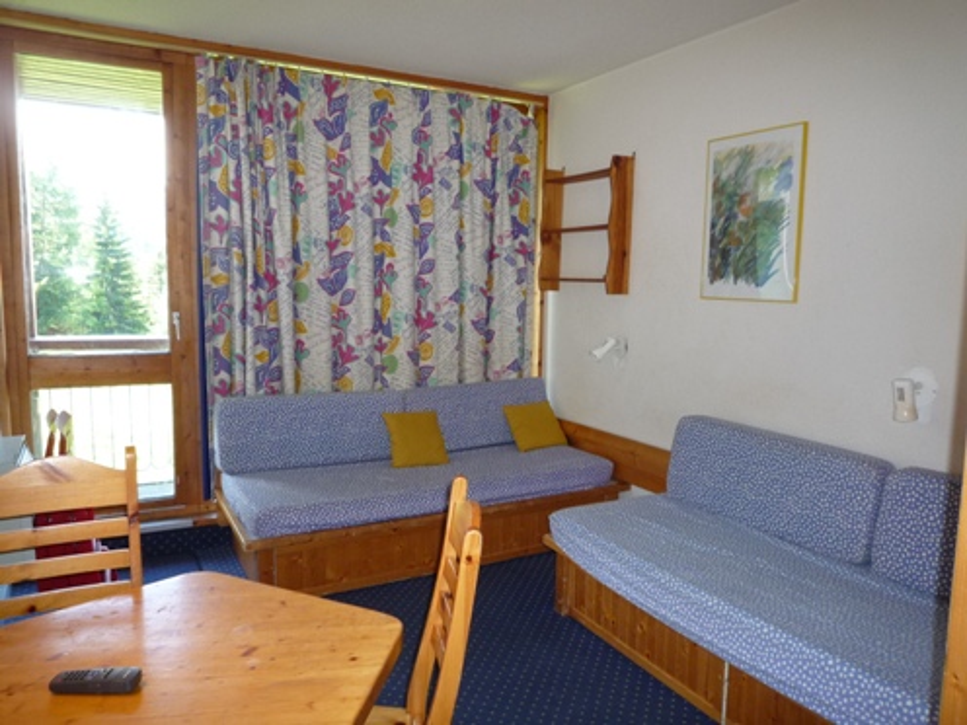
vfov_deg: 54.9
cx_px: 484
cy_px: 362
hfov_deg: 69.4
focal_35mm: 25
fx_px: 698
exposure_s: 1/30
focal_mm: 4.4
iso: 160
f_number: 2.8
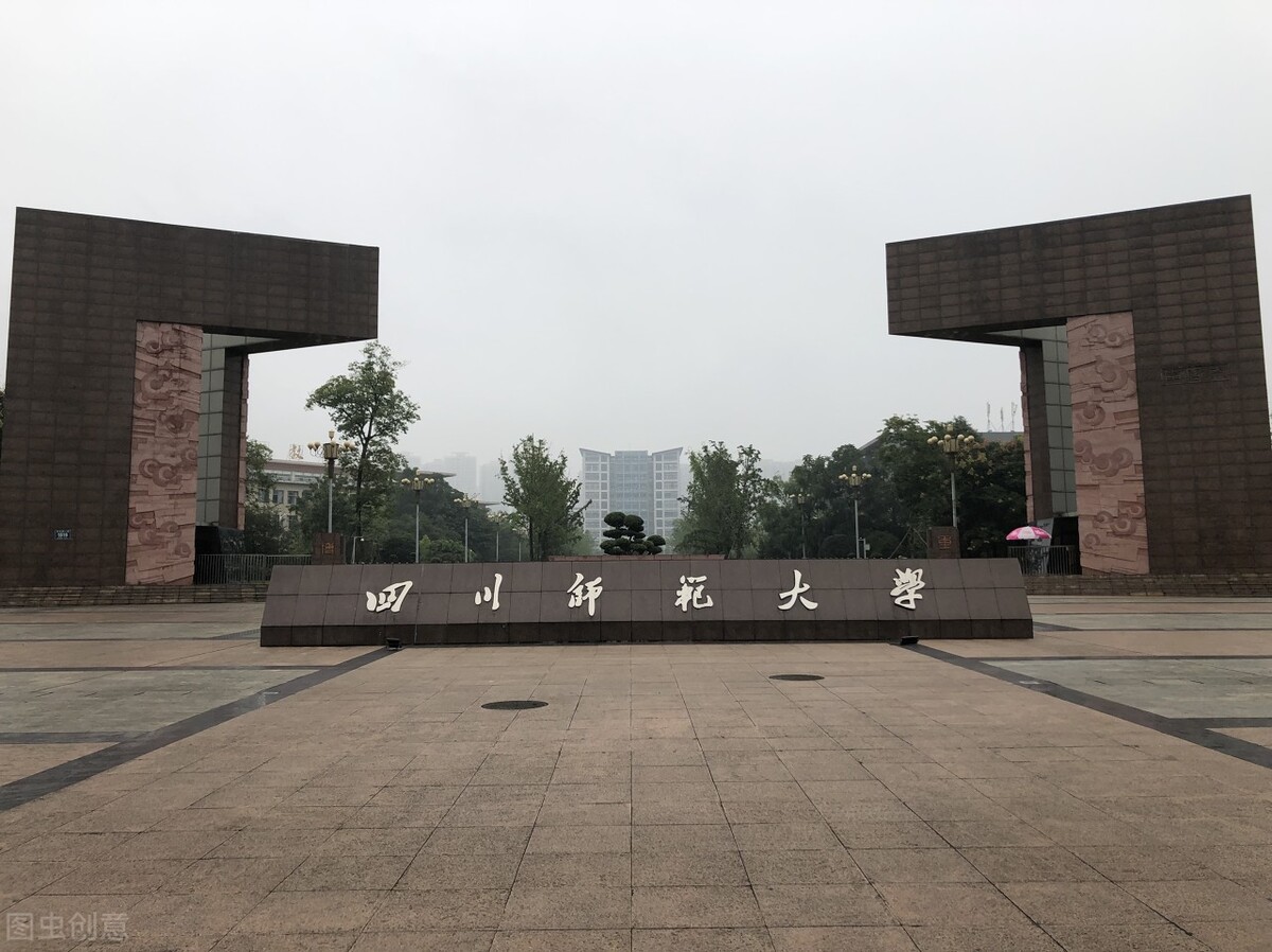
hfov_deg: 63.5
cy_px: 476
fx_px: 1028
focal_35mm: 28
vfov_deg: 49.7
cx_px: 636
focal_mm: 3.99
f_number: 1.8
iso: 20
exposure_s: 1/338
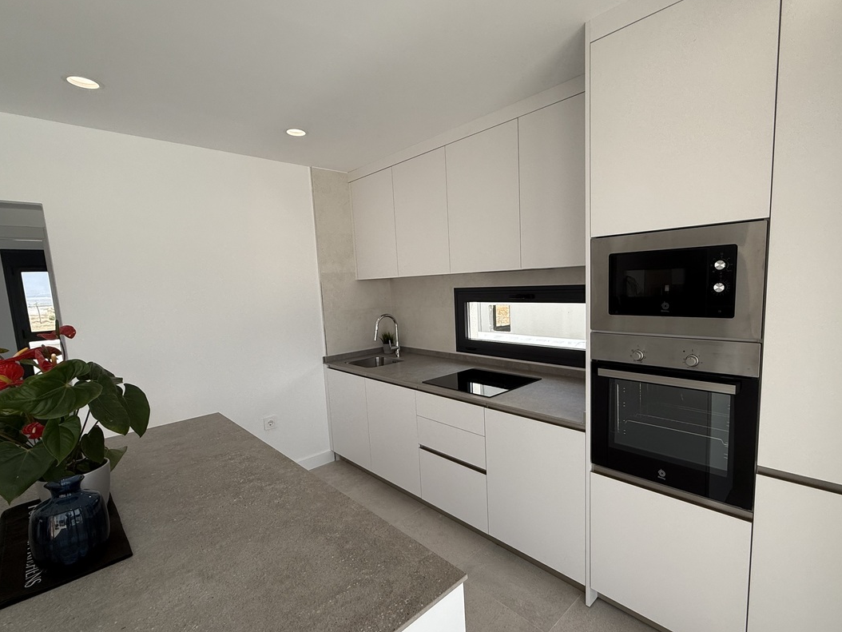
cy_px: 333
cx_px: 468
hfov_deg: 90.7
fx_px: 414
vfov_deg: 74.7
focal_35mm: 17
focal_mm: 2.22
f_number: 2.2
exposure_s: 1/644
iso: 64
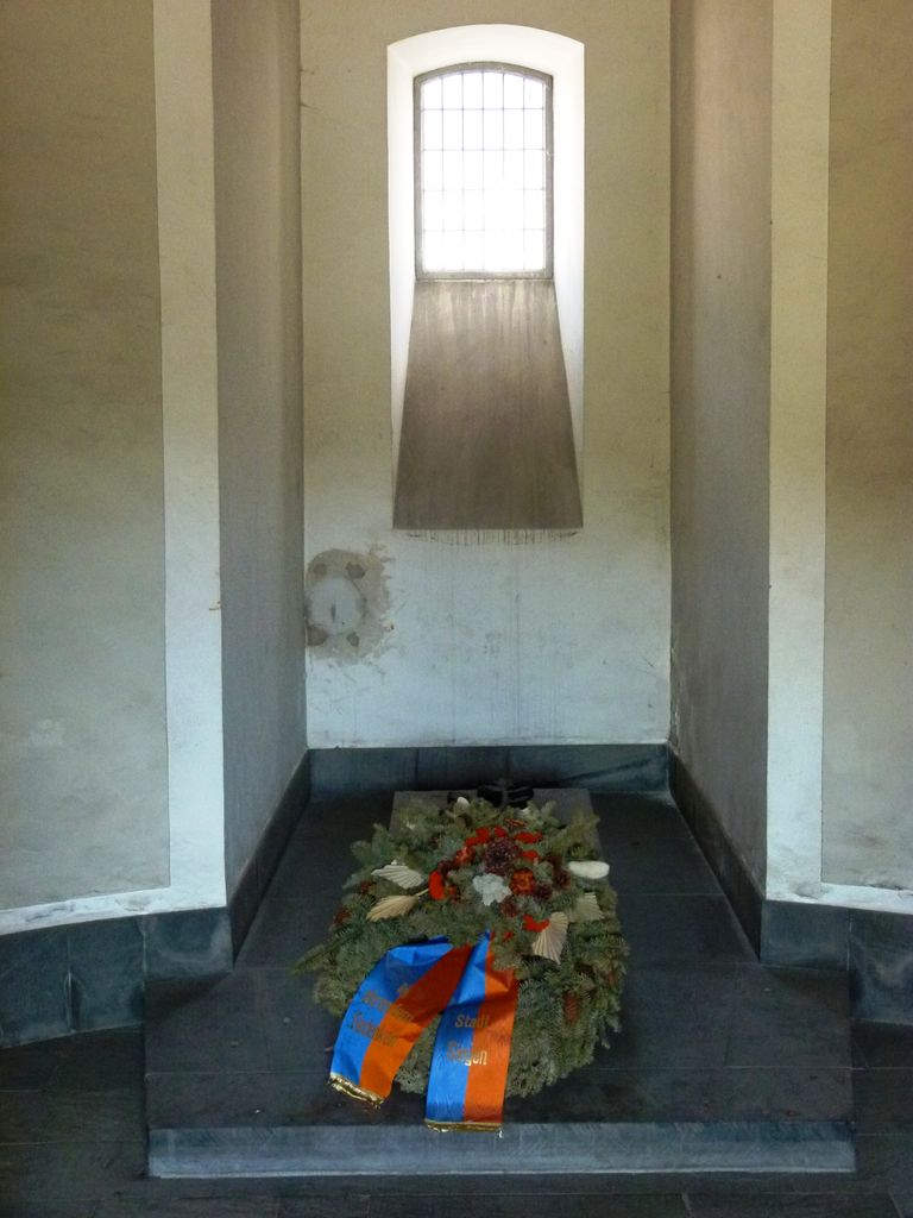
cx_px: 456
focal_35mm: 55
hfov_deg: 26.6
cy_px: 609
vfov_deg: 34.9
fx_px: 1934
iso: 400
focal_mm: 10
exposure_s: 1/40
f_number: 3.2
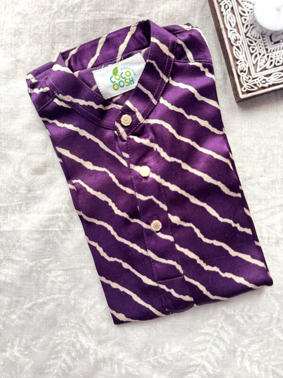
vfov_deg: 71.6
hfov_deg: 56.8
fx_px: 262
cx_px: 142
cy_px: 189
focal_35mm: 24
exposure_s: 1/50
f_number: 1.78
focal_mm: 6.76
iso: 320
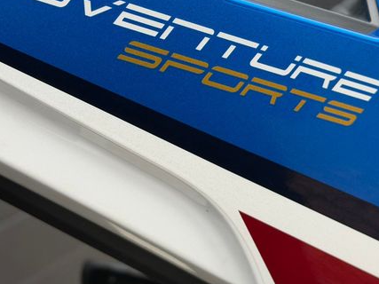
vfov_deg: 20.4
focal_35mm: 72
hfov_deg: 27.0
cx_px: 183
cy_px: 92
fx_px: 788
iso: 64
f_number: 1.78
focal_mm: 6.76
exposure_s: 1/620
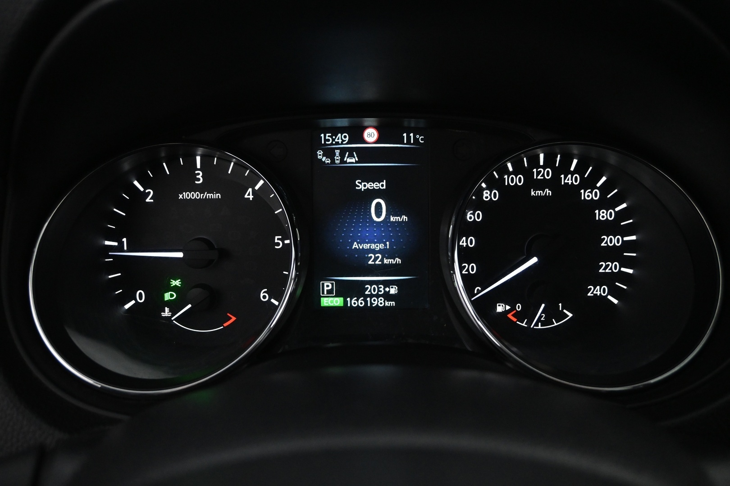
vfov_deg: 44.6
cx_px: 365
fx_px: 593
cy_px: 243
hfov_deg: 63.2
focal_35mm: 29
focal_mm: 19.5
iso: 3200
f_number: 3.8
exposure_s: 1/50
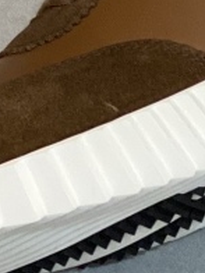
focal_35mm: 382
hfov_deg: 3.9
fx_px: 3016
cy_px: -217
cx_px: 49
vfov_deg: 5.1
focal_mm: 6
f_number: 2
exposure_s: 1/100
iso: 160
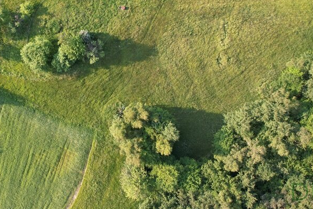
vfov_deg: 32.5
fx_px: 348
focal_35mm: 40
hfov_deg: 47.3
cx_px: 94
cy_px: 42
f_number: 2.8
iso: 100
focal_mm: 8.38
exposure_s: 1/200
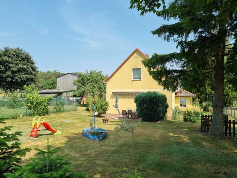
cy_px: 89
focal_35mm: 26
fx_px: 178
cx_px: 118
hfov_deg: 67.3
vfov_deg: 53.1
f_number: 1.8
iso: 50
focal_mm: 5.4
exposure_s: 1/2283
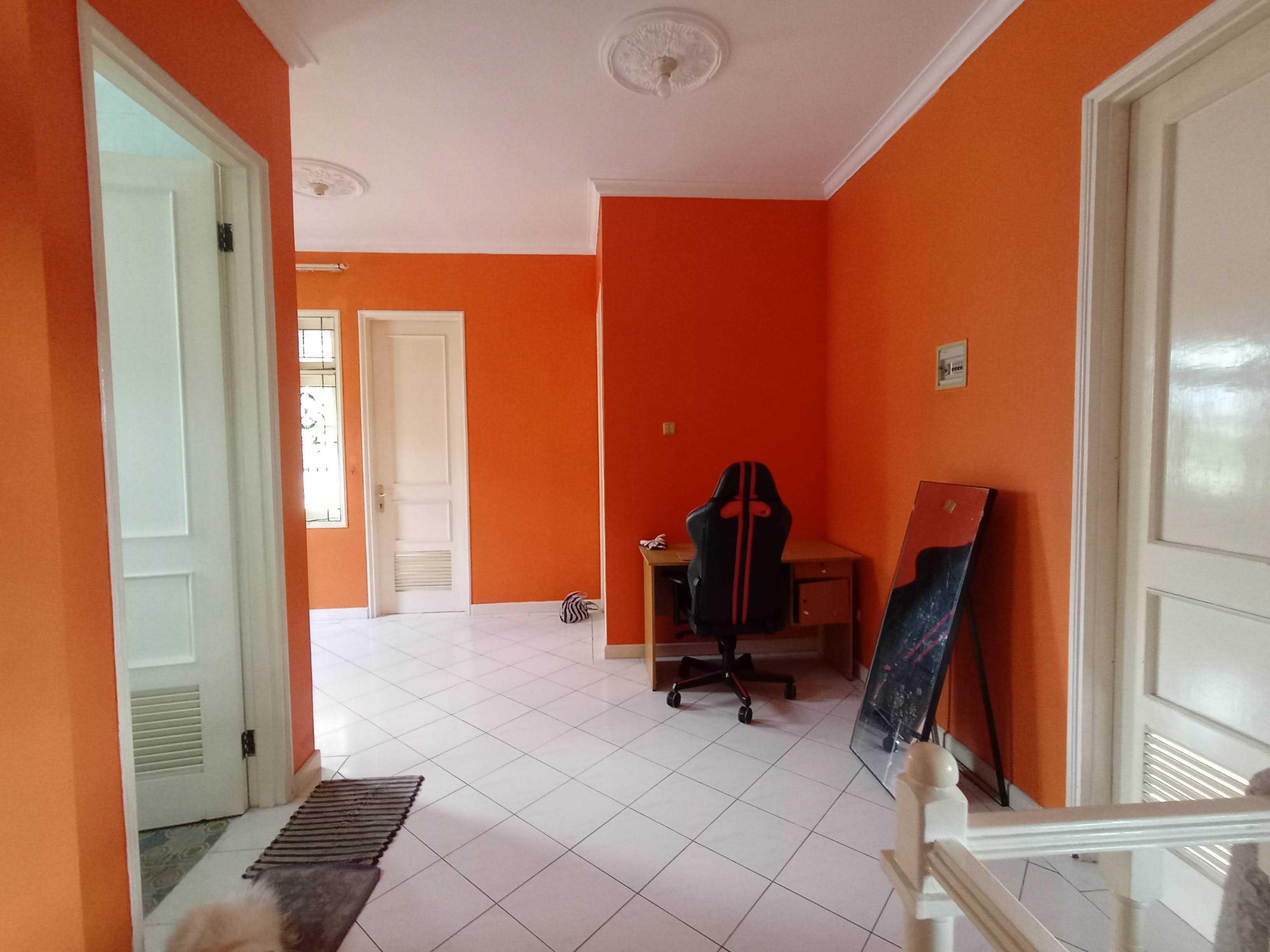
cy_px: 476
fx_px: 1027
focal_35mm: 28
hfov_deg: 63.4
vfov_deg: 49.7
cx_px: 635
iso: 639
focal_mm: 1.64
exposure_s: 1/33.3
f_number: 2.3
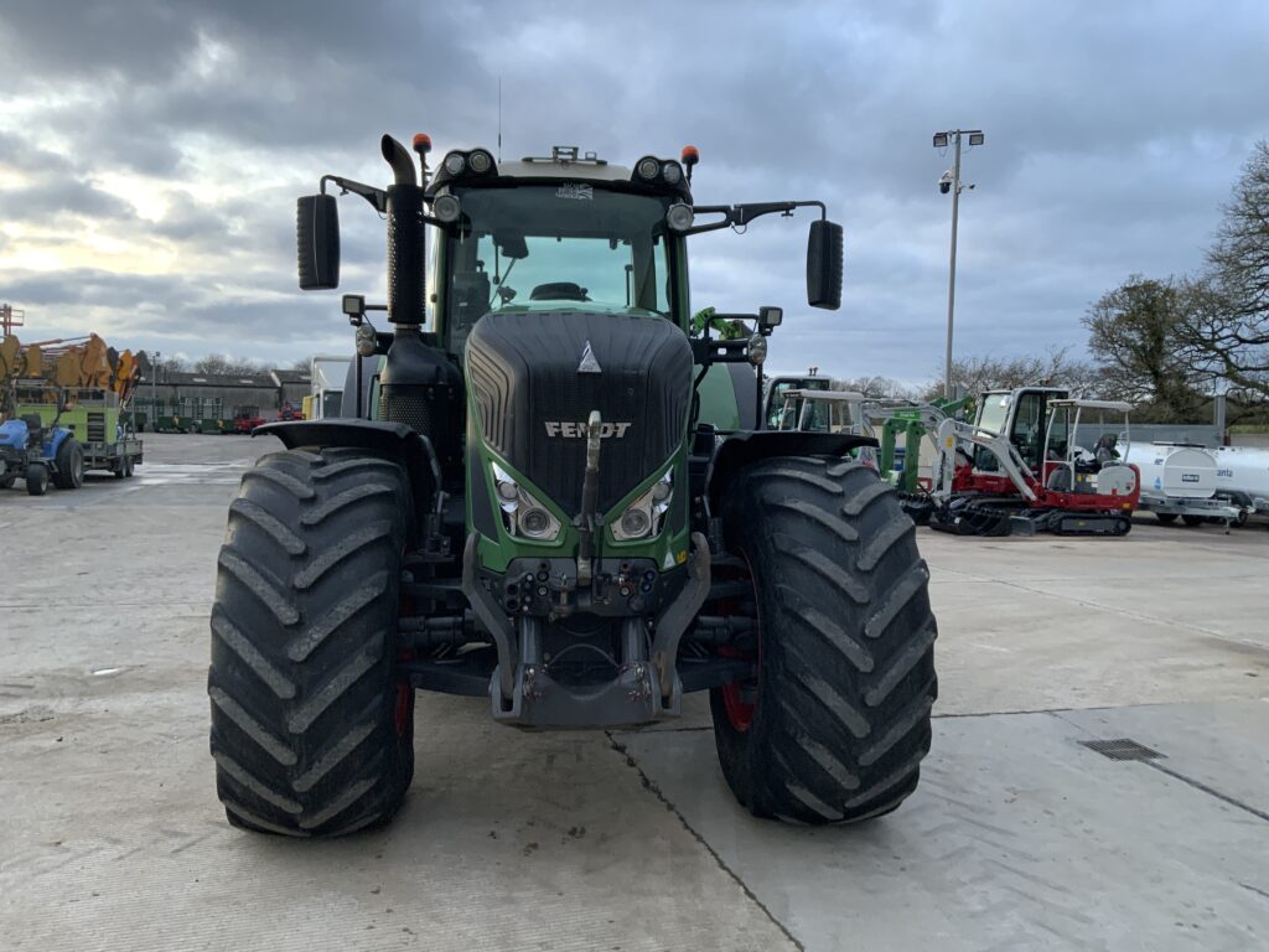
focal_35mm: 29
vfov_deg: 48.2
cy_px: 476
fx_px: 1063
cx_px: 634
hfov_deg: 61.7
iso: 50
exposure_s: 1/122
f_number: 1.8
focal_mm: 3
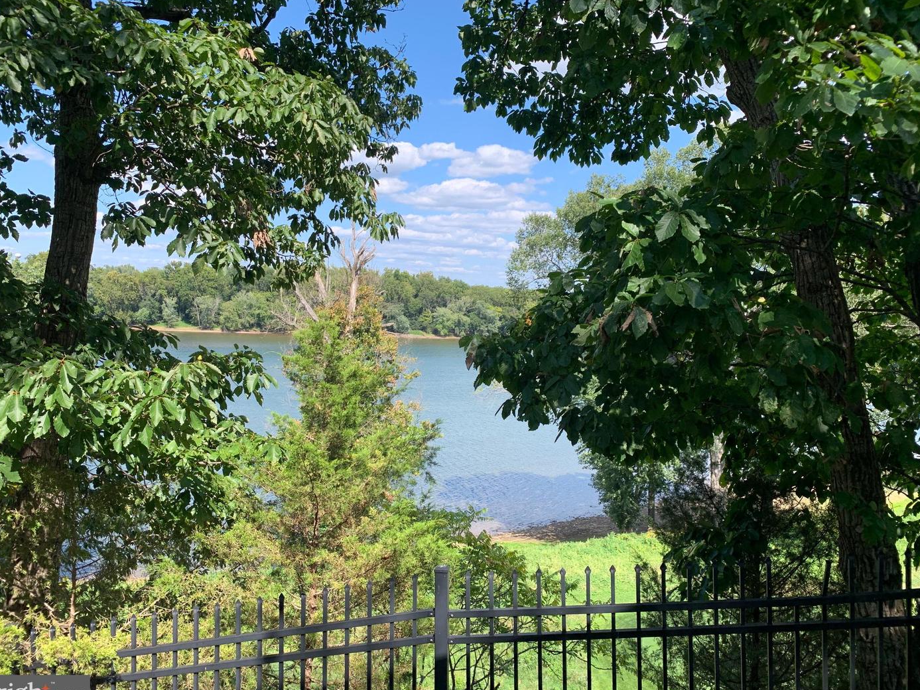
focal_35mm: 27
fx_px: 718
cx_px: 451
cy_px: 355
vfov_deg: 51.3
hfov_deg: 65.3
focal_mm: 4.25
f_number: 1.8
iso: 25
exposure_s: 1/887
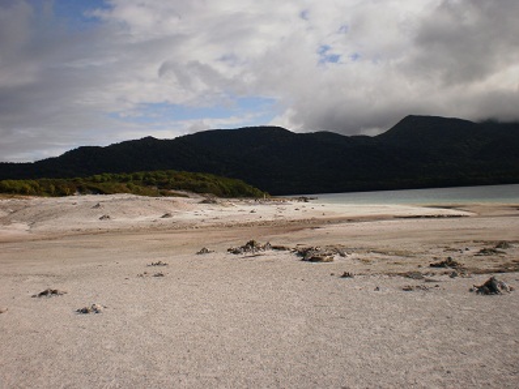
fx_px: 540
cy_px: 194
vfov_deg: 39.7
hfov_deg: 51.3
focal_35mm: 36
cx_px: 260
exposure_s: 1/1250
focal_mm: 6.3
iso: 100
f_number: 4.6
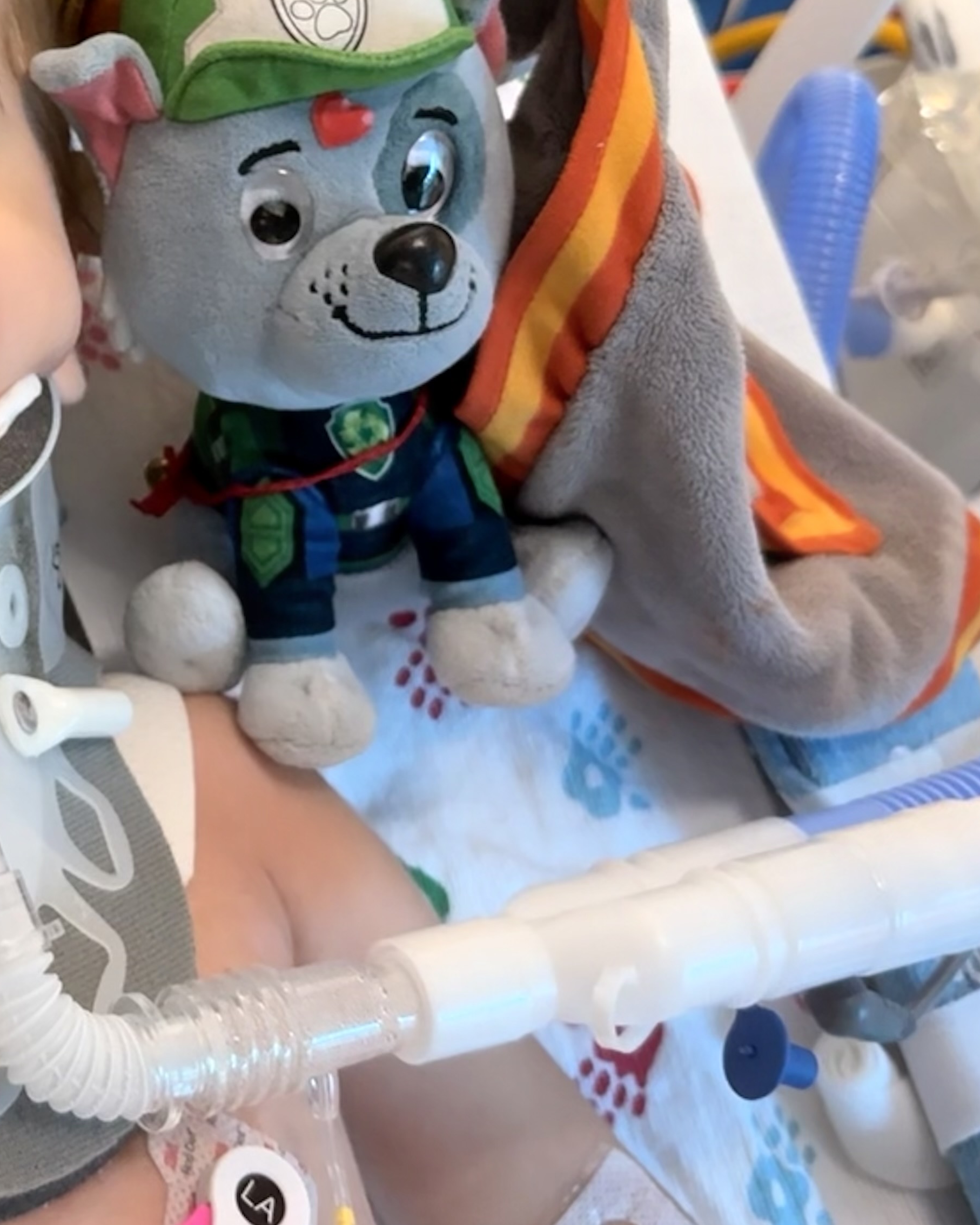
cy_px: 204
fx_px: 2139
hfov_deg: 23.8
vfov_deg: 31.0
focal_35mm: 59
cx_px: -150
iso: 400
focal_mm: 6.76
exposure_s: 1/60
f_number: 1.78
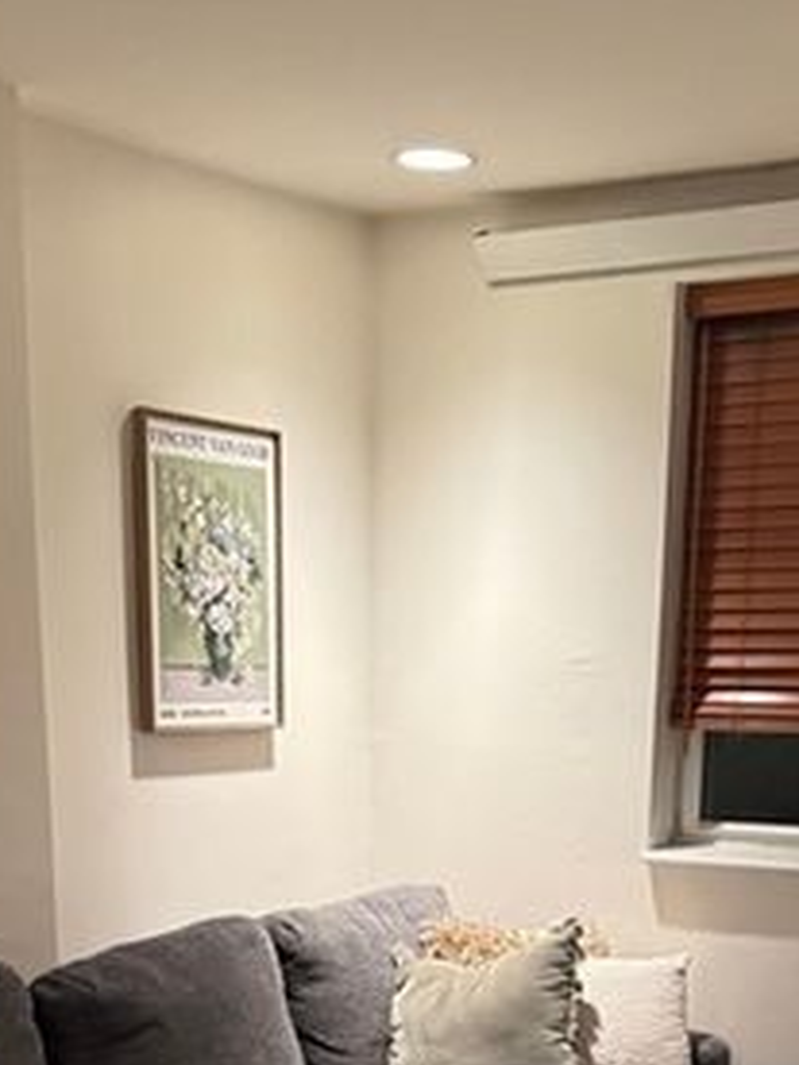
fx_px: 1785
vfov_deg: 30.7
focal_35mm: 58
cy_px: 1075
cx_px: 413
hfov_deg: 25.2
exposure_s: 1/60
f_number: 1.78
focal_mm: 6.76
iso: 800
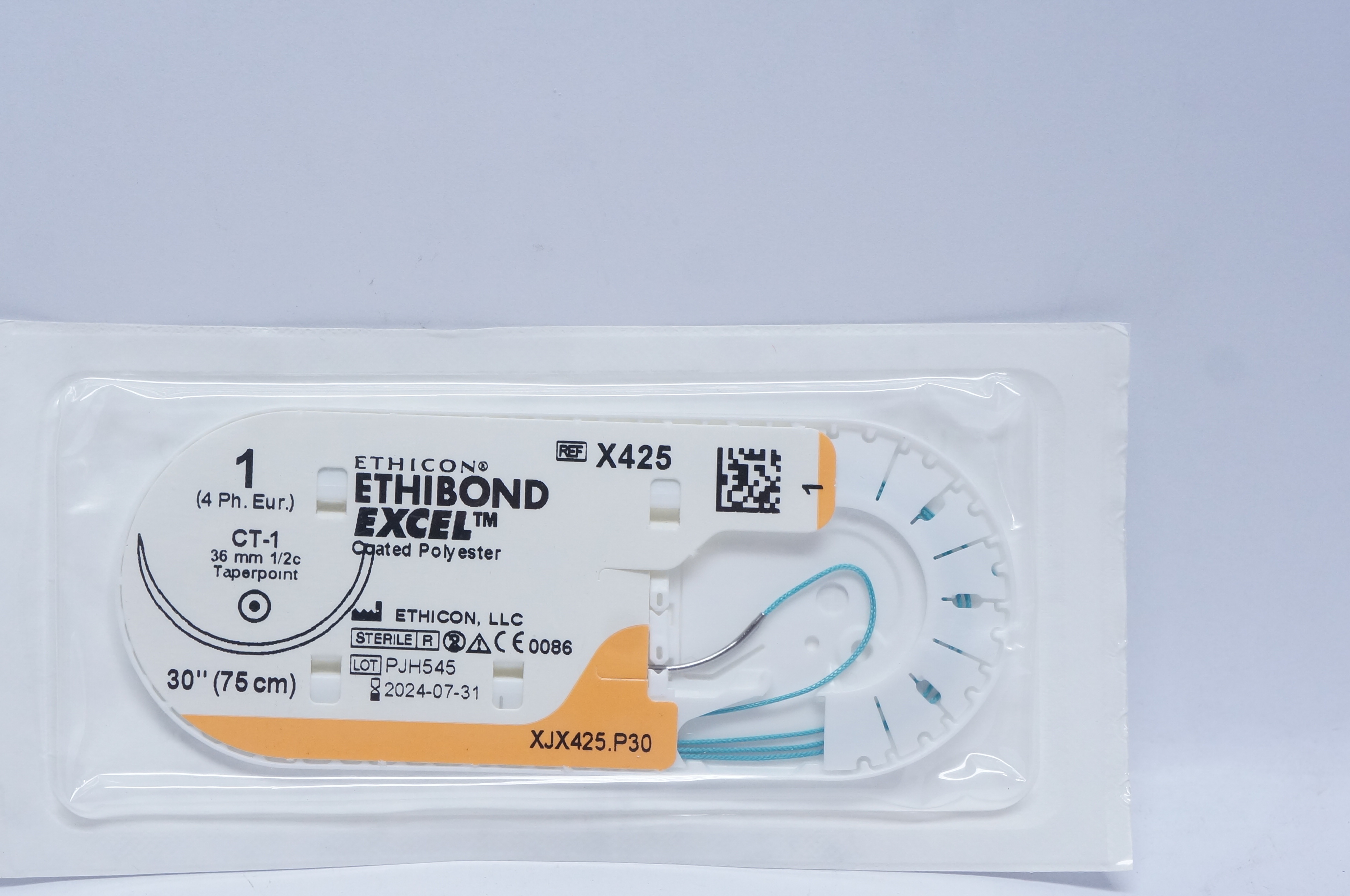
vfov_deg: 22.9
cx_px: 514
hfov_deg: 33.8
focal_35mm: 59
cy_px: 554
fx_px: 2210
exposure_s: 1/60
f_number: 7.1
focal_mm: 30
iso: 800
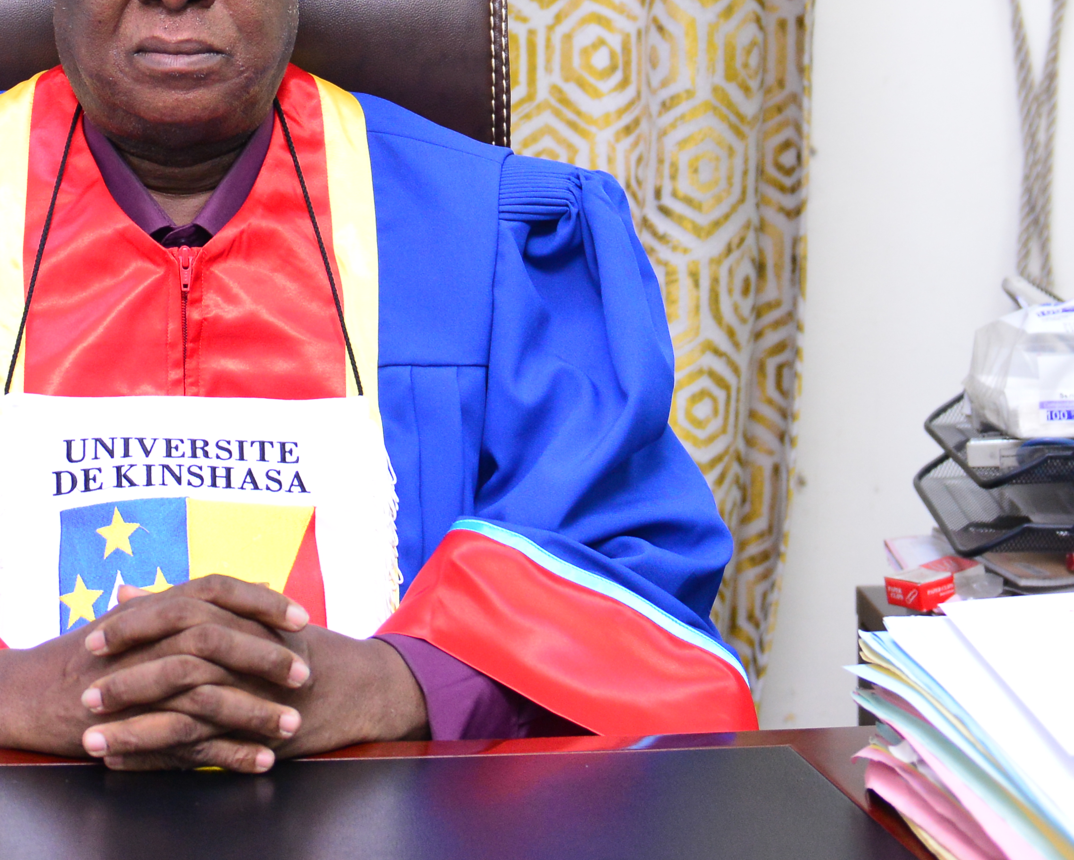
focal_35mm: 97
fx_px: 3084
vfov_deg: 15.3
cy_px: -163
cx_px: 210
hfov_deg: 19.5
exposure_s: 1/125
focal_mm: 32
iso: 1250
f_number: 2.8
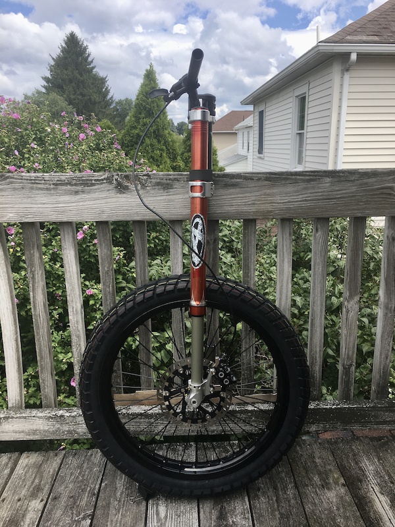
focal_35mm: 29
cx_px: 198
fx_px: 441
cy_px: 264
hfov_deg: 48.2
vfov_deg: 61.7
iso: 25
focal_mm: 4.15
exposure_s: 1/1068
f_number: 2.2
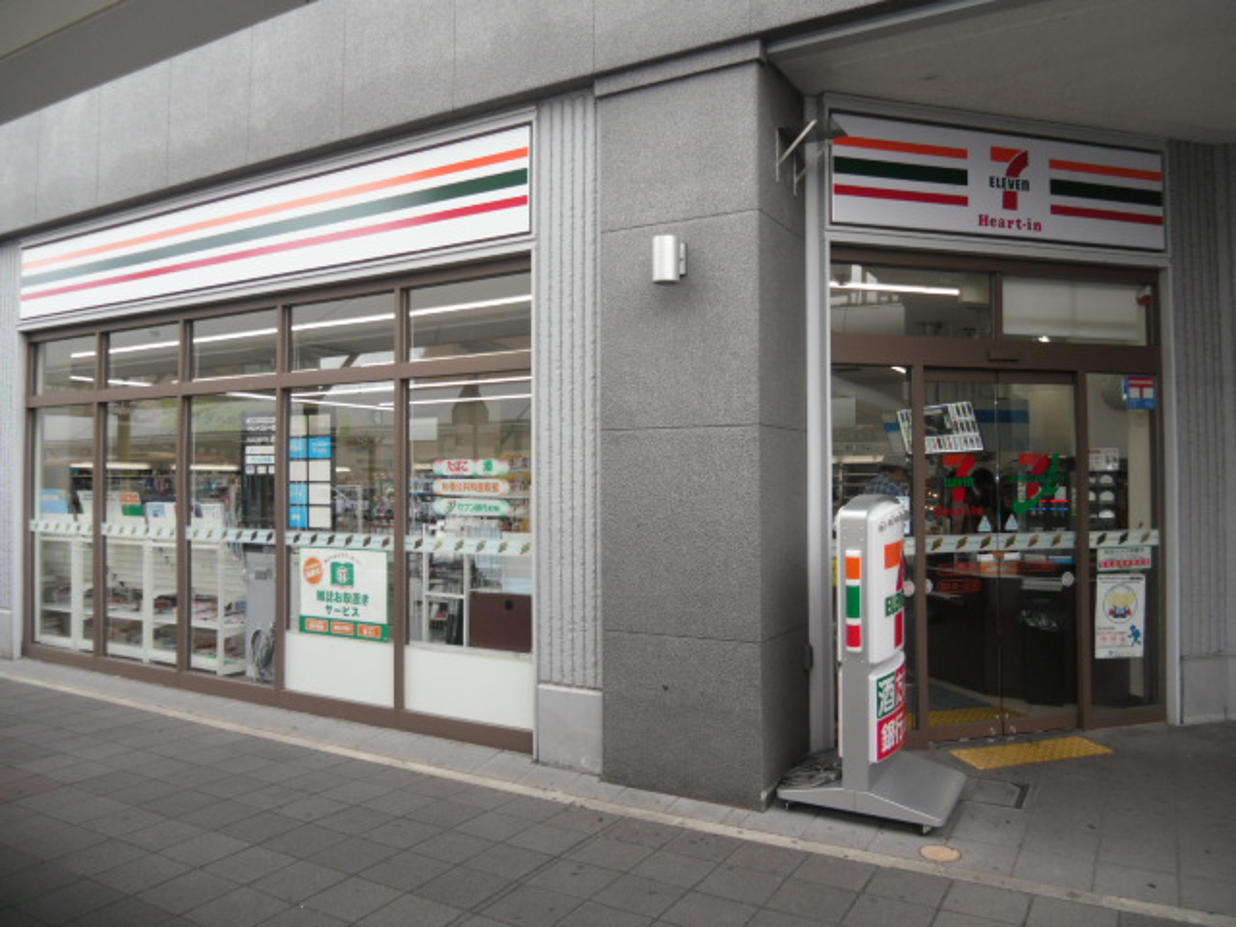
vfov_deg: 51.4
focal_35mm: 27
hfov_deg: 65.3
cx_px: 618
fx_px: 964
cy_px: 464
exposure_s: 1/125
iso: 64
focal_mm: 4.9
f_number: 3.2
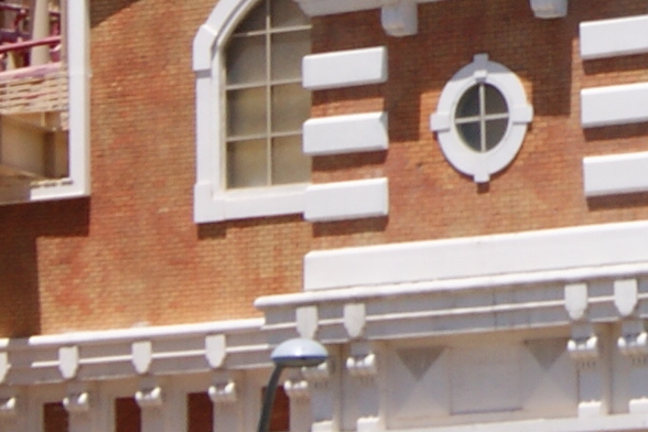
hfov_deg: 7.2
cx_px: 969
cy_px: -198
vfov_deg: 4.9
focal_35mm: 281
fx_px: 5058
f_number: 10
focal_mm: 24
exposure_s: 1/250
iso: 100
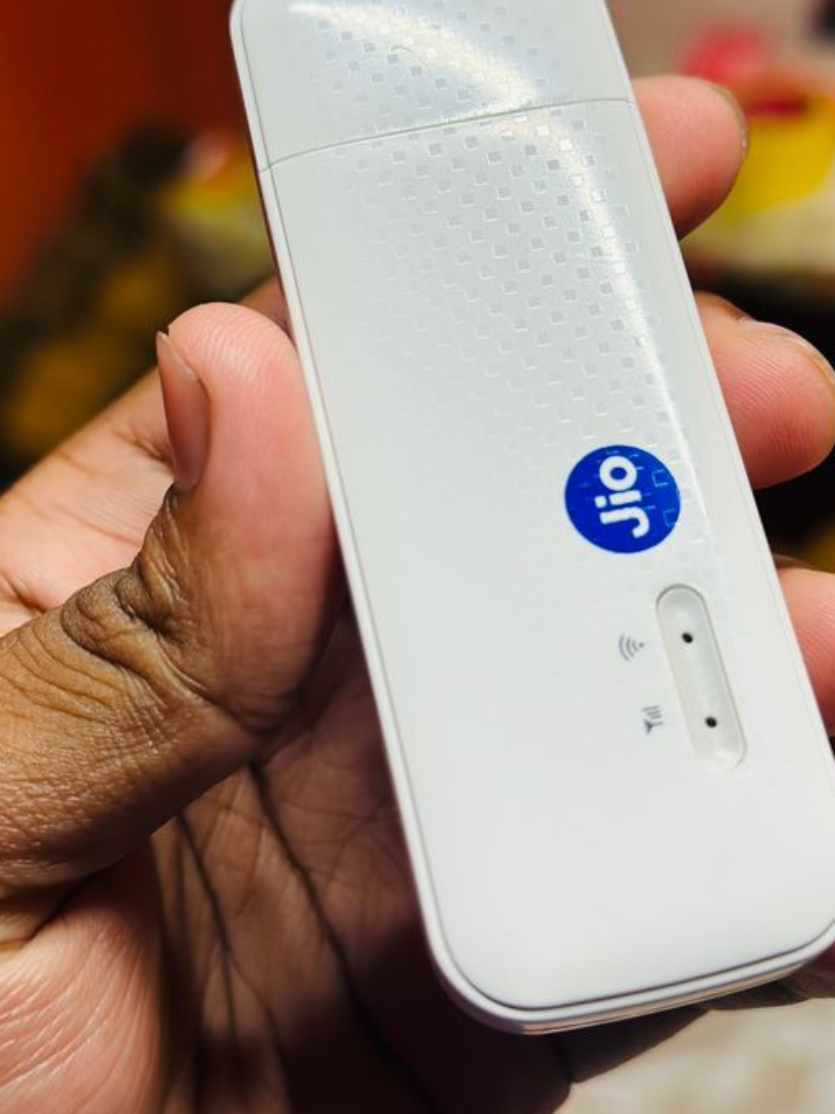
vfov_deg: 33.8
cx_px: 471
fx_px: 1834
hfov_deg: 25.6
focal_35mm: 57
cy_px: 507
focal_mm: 6.86
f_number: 1.78
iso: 125
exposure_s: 1/121
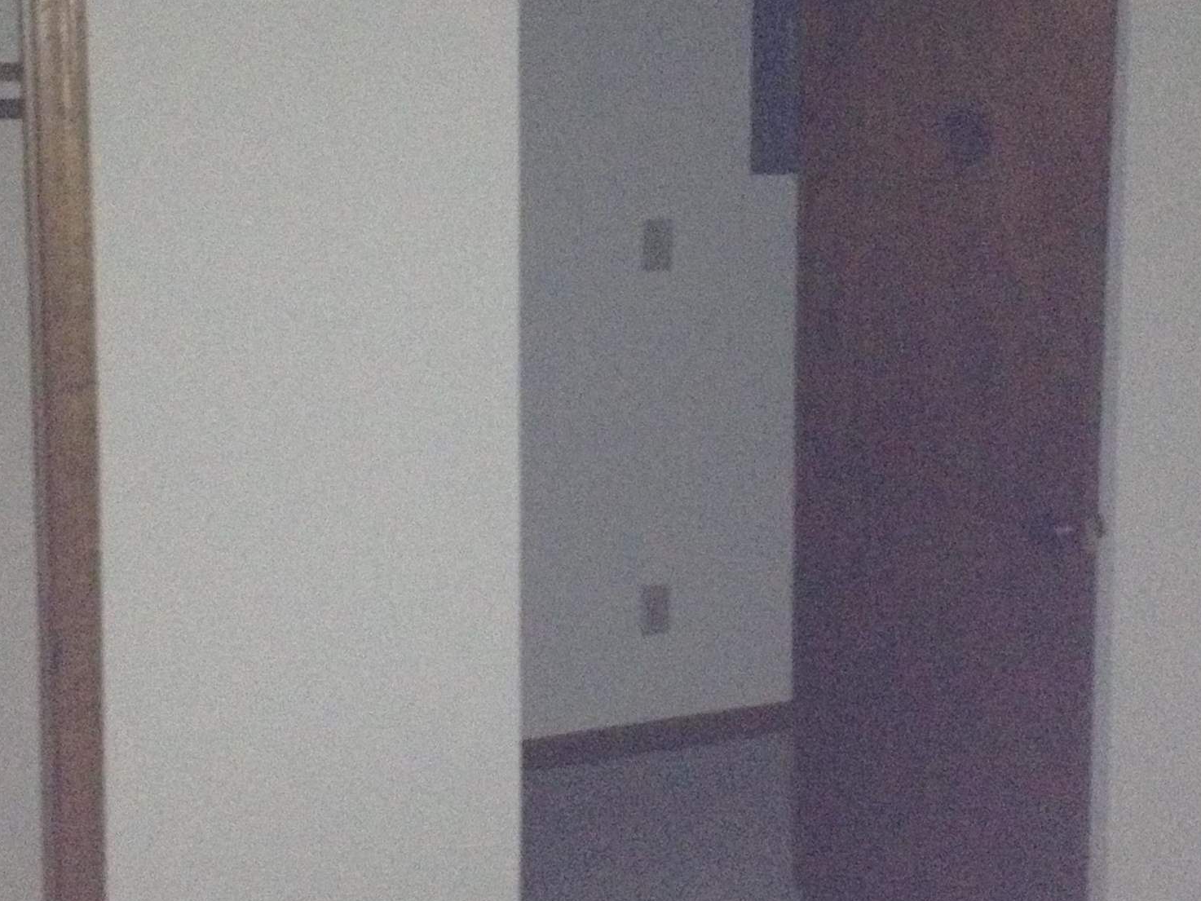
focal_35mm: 73
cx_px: 637
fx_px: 2533
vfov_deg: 20.1
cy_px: 311
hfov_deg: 26.7
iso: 640
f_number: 2.4
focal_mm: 4.28
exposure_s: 1/16
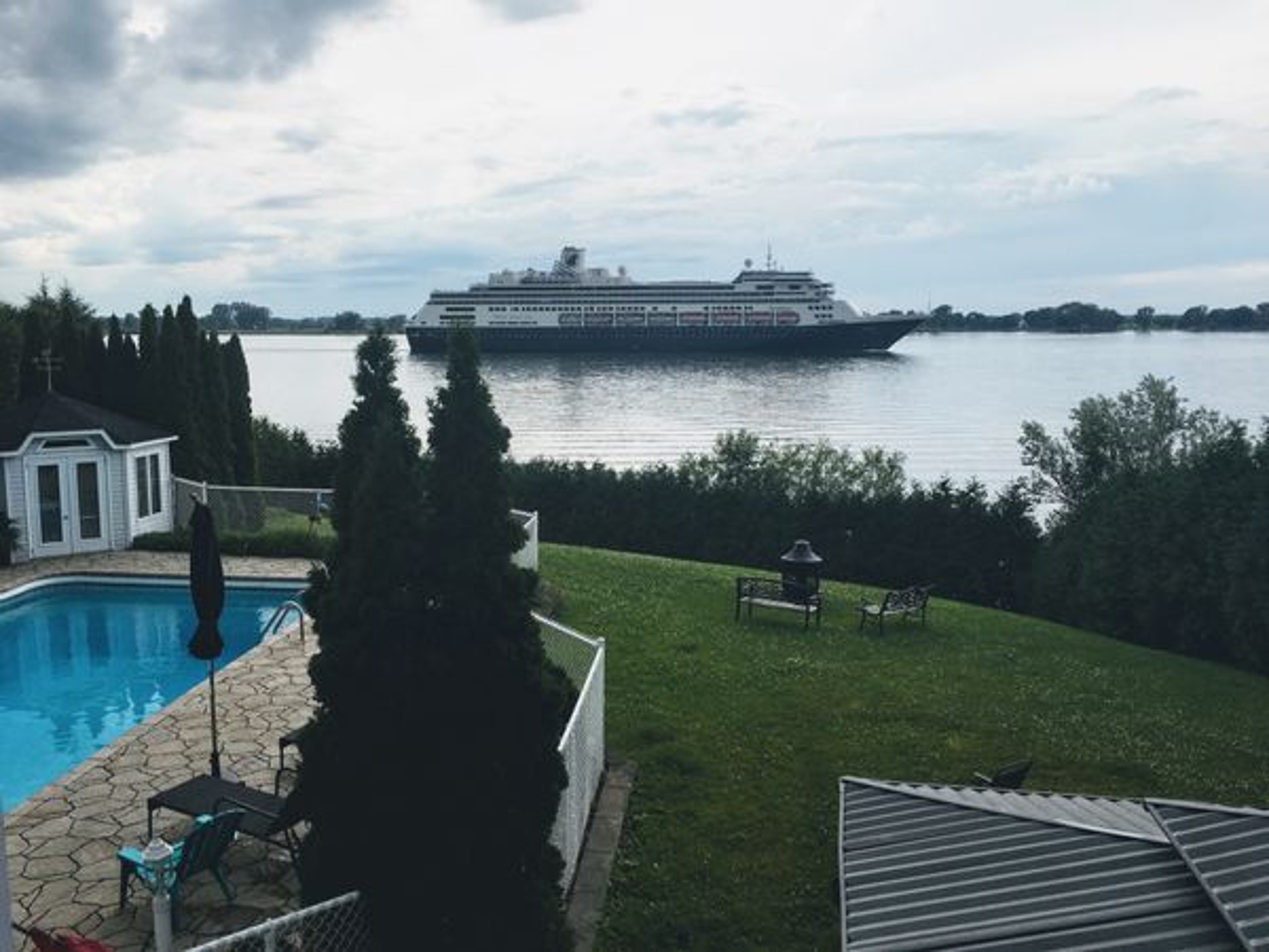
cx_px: 634
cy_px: 476
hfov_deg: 61.7
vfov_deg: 48.2
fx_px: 1063
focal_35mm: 29
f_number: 2.2
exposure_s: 1/950
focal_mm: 4.15
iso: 25
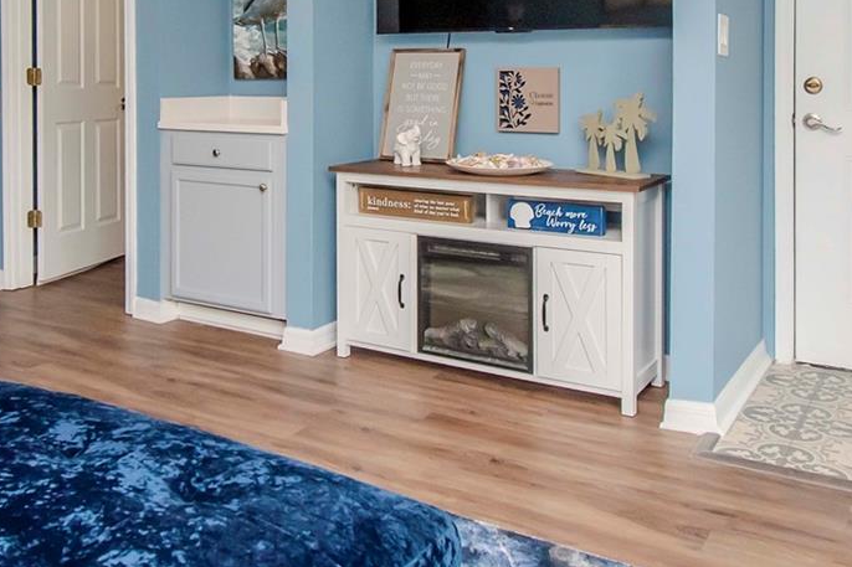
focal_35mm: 35
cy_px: 99
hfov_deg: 54.2
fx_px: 828
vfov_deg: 36.3
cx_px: 359
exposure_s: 1/200
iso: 800
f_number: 8
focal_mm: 10
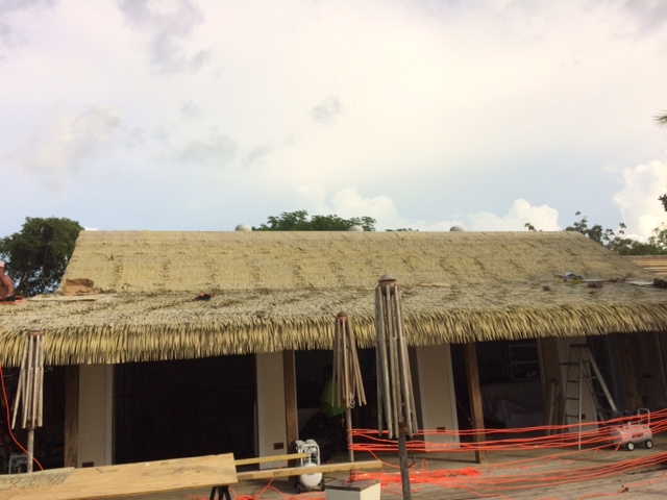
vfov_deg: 46.8
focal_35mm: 30
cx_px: 334
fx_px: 578
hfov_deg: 60.0
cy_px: 250
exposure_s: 1/3165
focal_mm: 4.12
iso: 50
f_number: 2.2
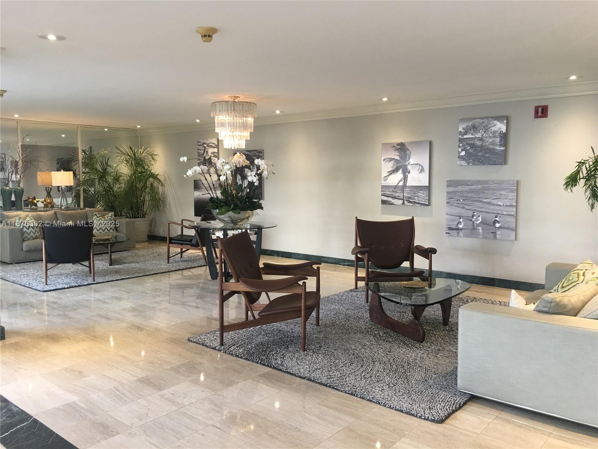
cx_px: 299
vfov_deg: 48.2
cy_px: 224
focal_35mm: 29
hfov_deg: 61.7
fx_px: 501
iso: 50
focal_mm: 4.15
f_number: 2.2
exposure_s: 1/15
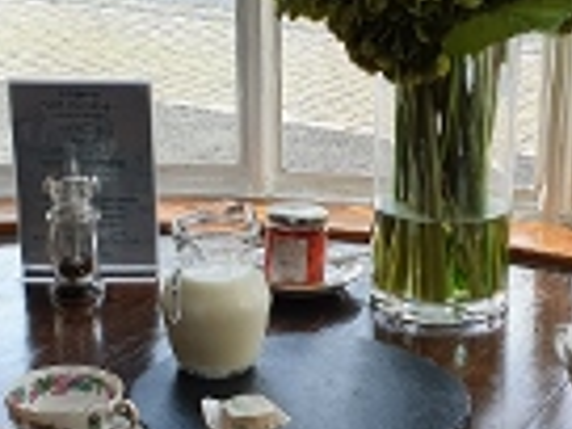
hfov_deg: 22.8
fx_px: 1421
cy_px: 269
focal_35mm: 86
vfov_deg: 17.1
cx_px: 303
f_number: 2.4
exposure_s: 1/116
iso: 50
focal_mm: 4.32
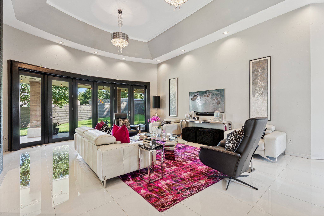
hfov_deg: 96.7
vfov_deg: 73.7
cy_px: 108
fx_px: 144
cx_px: 162
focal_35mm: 16
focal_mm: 16
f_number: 8
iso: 200
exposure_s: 1/40
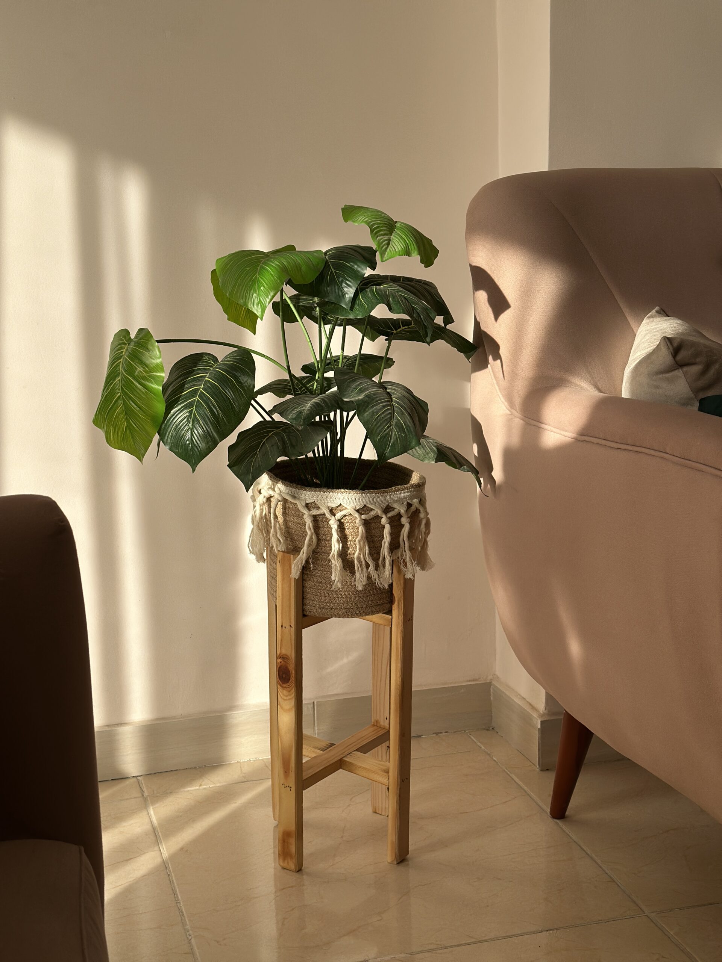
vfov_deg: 39.7
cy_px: 481
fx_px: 1335
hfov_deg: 30.3
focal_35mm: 48
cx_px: 361
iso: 64
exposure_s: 1/121
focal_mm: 6.86
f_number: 1.78
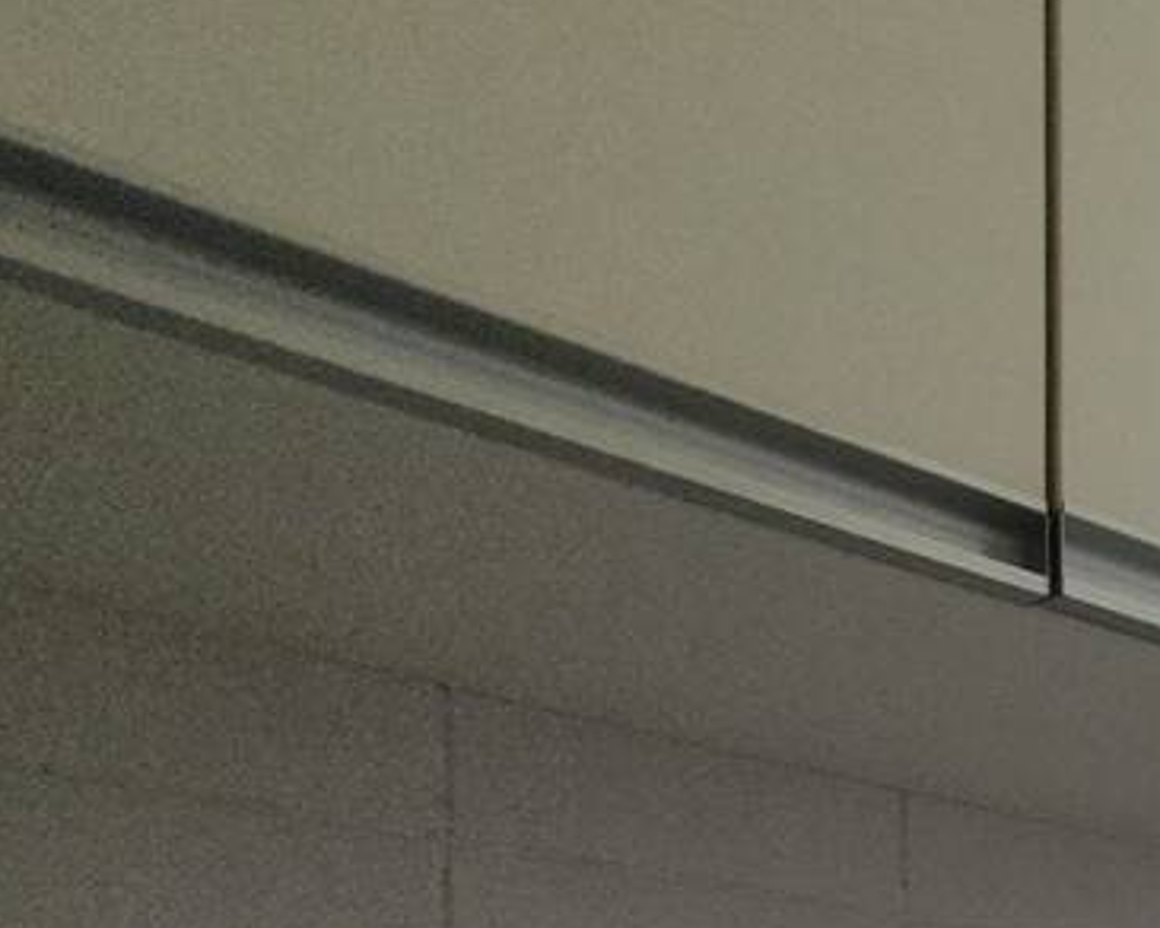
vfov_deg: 24.8
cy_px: 1309
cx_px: 2056
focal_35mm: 50
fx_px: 1717
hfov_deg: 22.6
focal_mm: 1.8
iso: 50
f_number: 2.2
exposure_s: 1/153
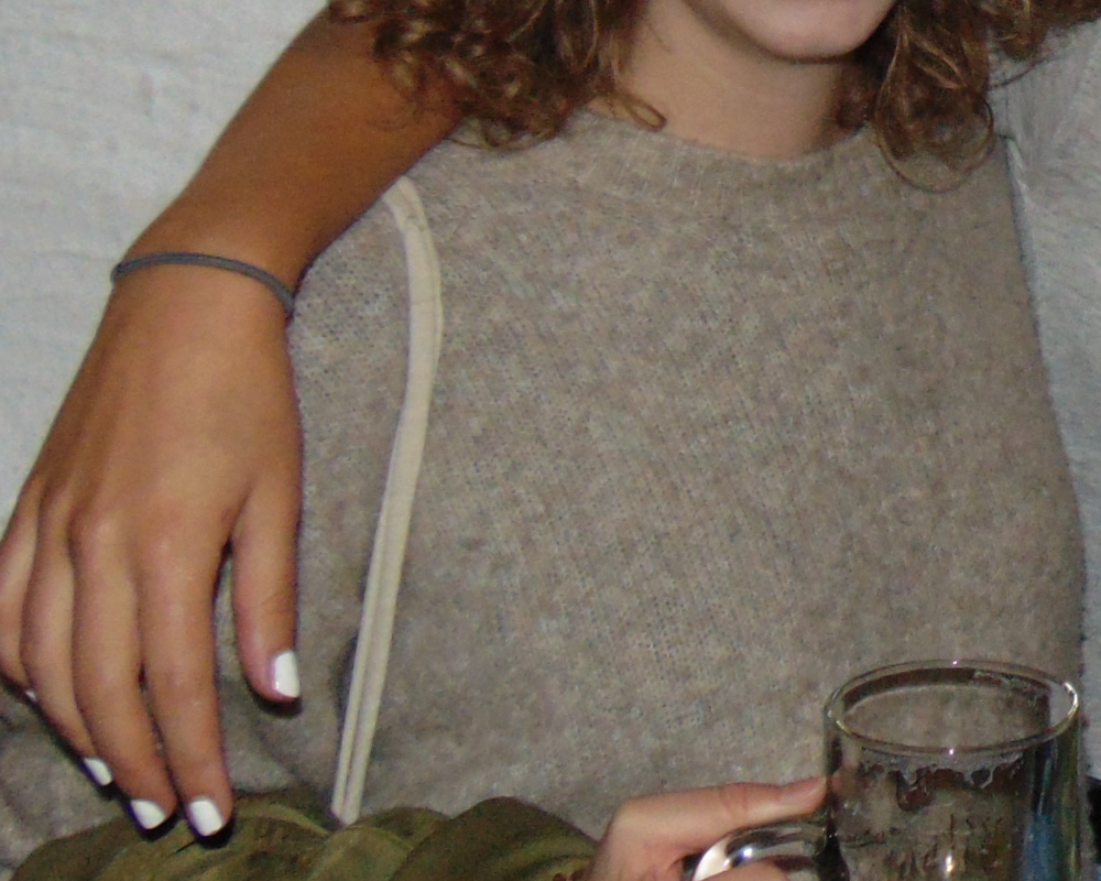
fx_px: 2900
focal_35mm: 89
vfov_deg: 16.9
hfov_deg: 19.8
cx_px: 1414
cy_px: 17
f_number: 3
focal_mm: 4.5
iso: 200
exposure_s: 1/8
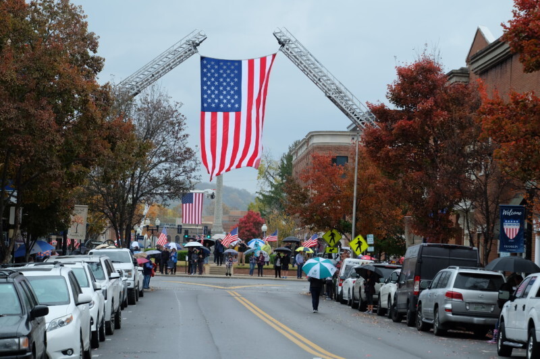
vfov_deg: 12.1
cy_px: 180
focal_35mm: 113
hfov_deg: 18.1
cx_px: 270
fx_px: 1695
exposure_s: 1/125
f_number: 7.1
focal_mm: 75.4
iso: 400
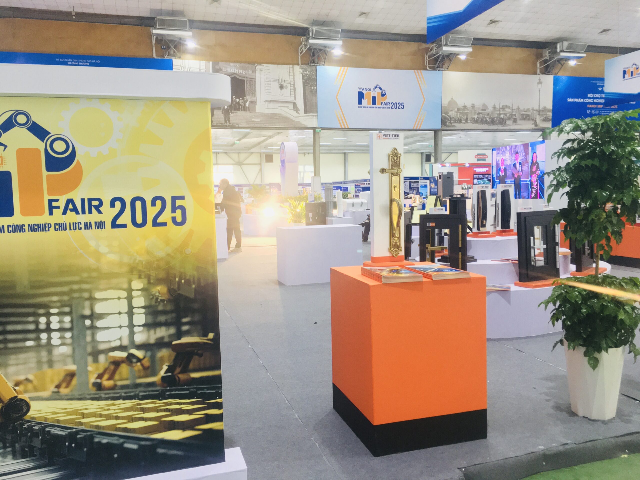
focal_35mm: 29
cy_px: 240
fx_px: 536
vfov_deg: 48.2
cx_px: 320
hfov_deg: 61.7
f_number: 2.2
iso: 125
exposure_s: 1/33
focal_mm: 4.15
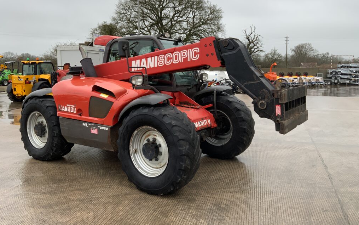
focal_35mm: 31
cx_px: 179
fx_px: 303
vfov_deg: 40.5
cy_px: 91
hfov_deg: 61.2
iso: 16
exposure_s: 1/256
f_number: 1.8
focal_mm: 3
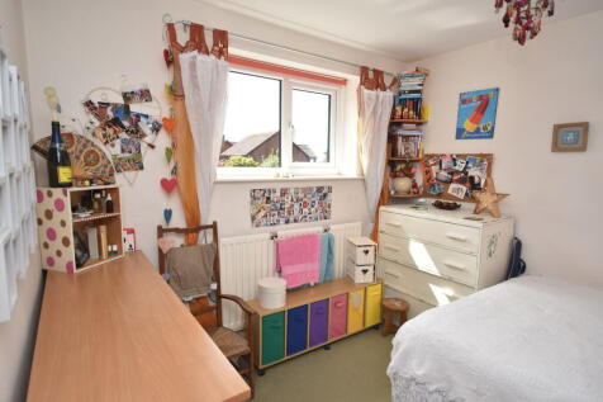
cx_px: 302
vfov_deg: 63.2
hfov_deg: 85.4
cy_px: 201
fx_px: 326
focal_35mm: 20
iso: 220
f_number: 5
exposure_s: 1/200
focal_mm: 13
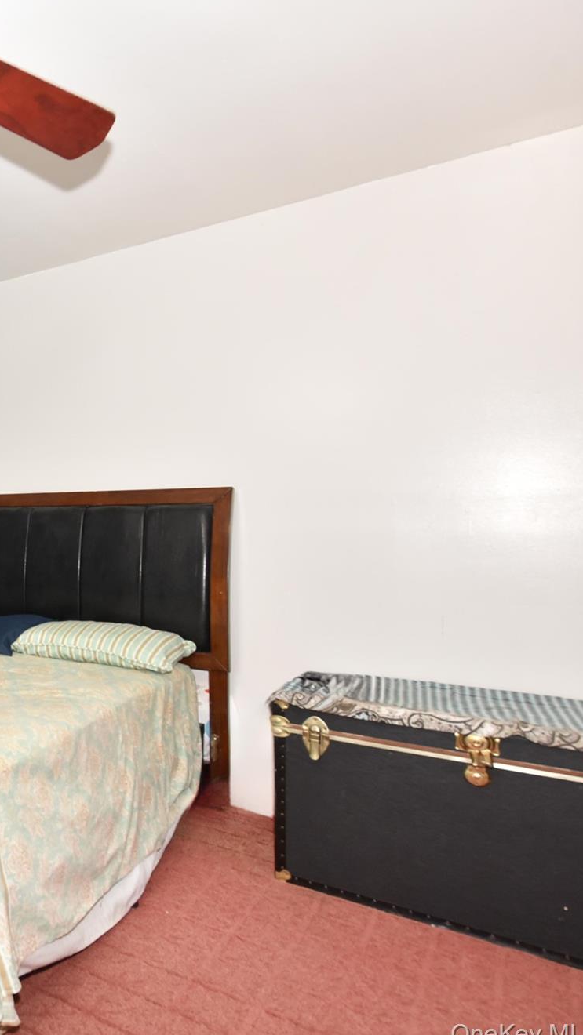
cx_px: -193
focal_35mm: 26
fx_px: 714
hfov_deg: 32.3
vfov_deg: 71.9
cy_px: 517
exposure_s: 1/30
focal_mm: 16
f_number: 7.1
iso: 1600
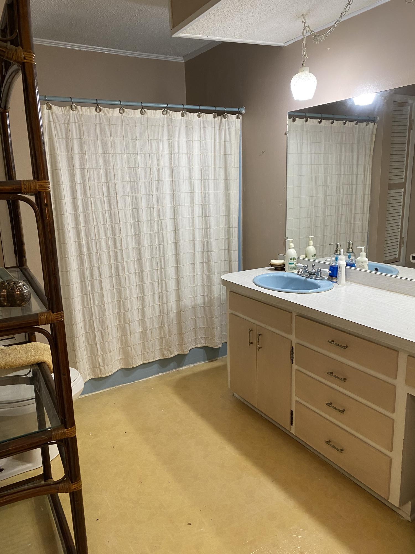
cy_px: 277
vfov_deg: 67.3
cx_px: 208
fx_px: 416
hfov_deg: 53.1
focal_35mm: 26
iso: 125
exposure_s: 1/60
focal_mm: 4.25
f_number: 1.8
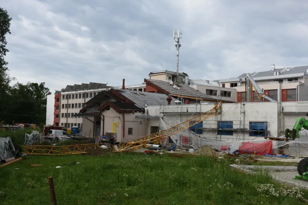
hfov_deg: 47.9
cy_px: 102
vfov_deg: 33.0
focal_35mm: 40
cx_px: 154
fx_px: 347
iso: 200
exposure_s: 1/250
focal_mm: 27
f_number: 8
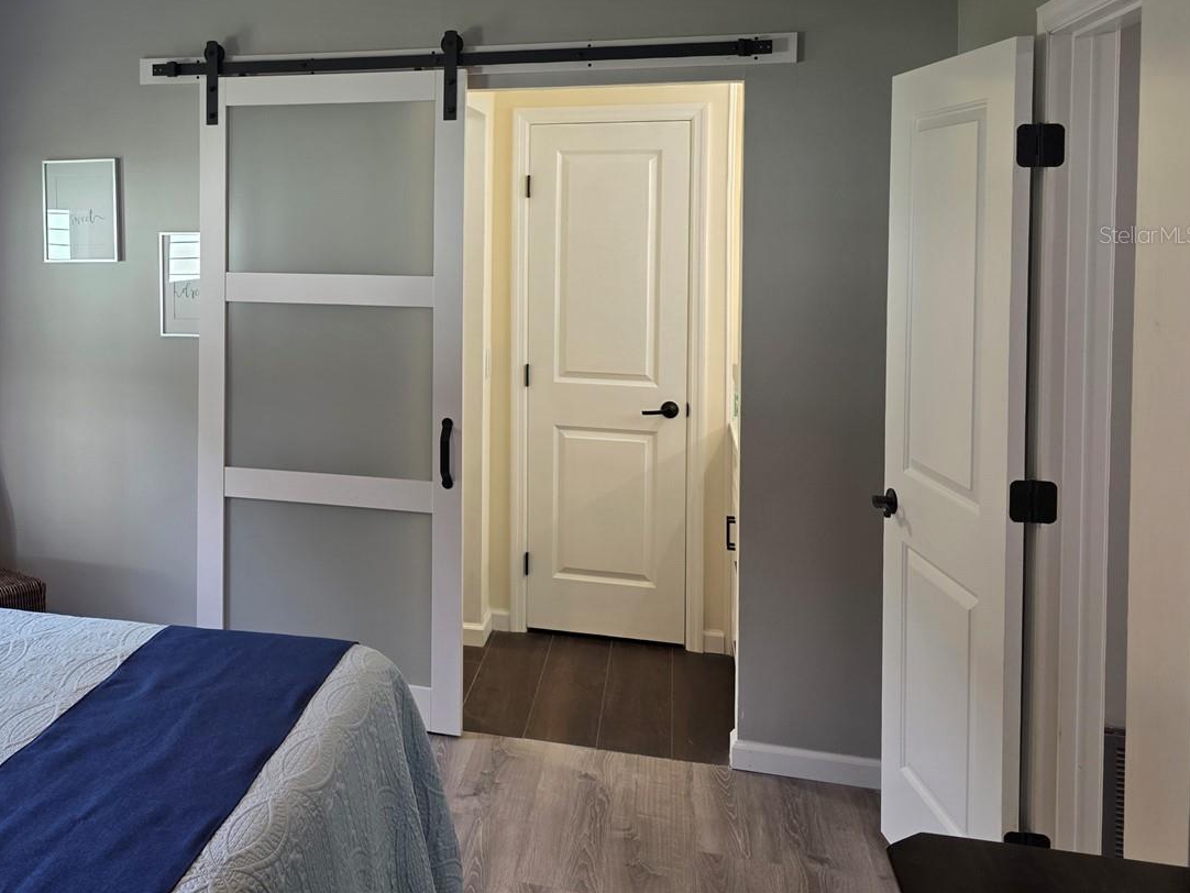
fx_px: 1169
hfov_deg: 52.0
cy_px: 234
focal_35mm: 34
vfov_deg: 40.7
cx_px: 323
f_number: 1.7
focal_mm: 6.3
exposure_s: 1/120
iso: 100
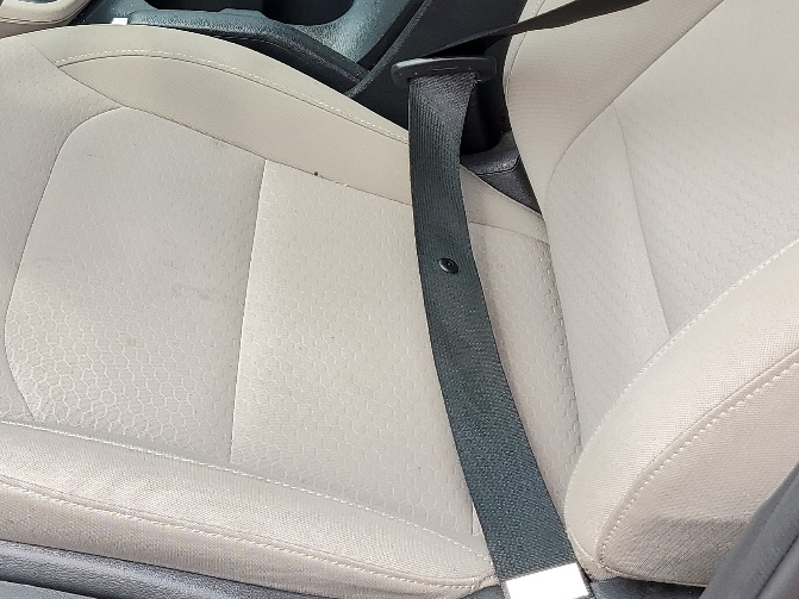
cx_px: 73
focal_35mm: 62
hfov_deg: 29.8
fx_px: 1431
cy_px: 58
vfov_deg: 23.0
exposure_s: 1/417
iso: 50
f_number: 1.5
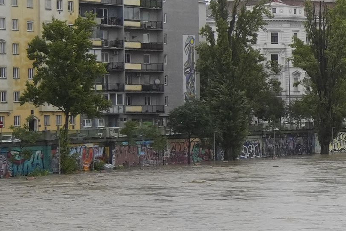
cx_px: 828
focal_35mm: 193
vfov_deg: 7.1
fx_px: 1855
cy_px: 212
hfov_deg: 9.5
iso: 1000
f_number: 6.3
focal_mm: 39
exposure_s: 1/320
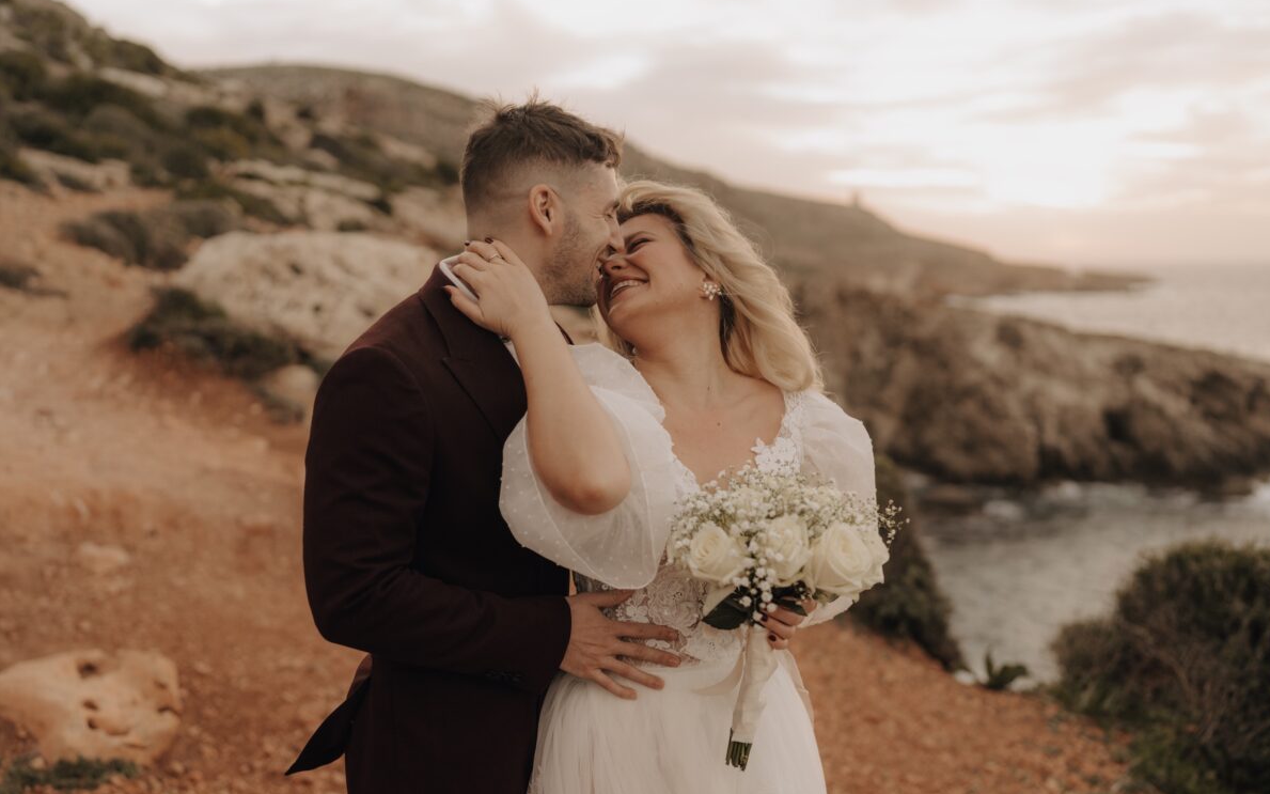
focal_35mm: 36
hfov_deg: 54.0
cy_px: 403
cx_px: 639
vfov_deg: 35.3
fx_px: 1246
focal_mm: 35
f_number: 1.8
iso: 500
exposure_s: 1/800
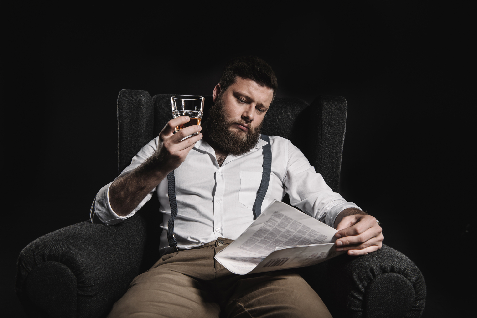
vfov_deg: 38.9
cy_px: 159
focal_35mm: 34
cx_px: 238
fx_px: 451
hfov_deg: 55.8
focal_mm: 34
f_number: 6.3
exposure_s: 1/250
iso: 100
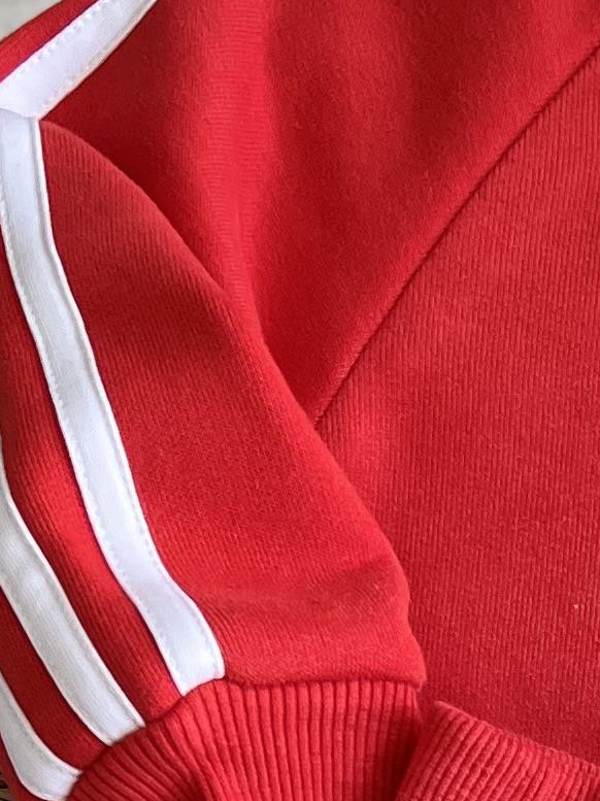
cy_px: 1415
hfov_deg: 10.5
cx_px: 990
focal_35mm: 135
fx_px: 3123
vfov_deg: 13.3
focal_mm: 5.7
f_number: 1.5
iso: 125
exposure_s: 1/80
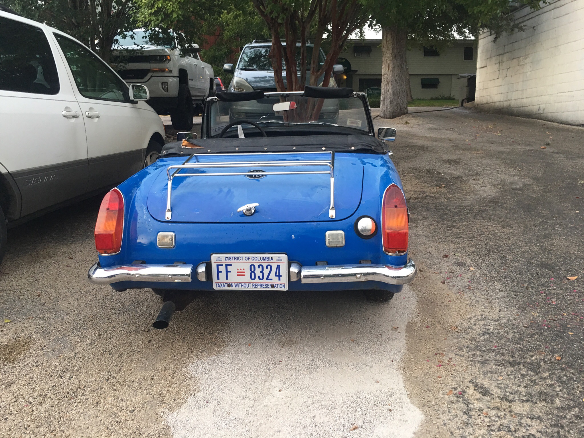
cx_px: 292
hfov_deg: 61.7
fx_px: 489
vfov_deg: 48.2
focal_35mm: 29
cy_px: 219
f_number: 2.2
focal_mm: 4.15
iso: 32
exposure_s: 1/30
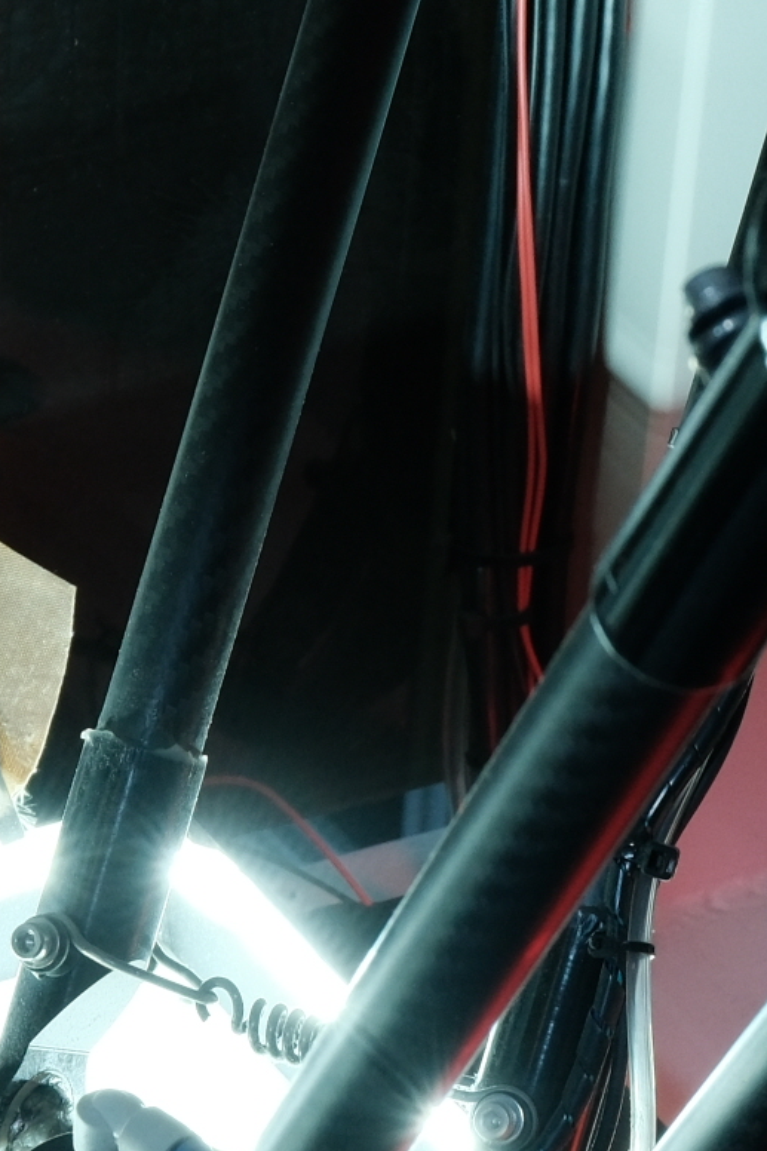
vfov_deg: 11.4
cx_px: 550
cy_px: 1360
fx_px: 5659
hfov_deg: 7.7
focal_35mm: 177
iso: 800
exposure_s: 1/20
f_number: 9
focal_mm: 29.6
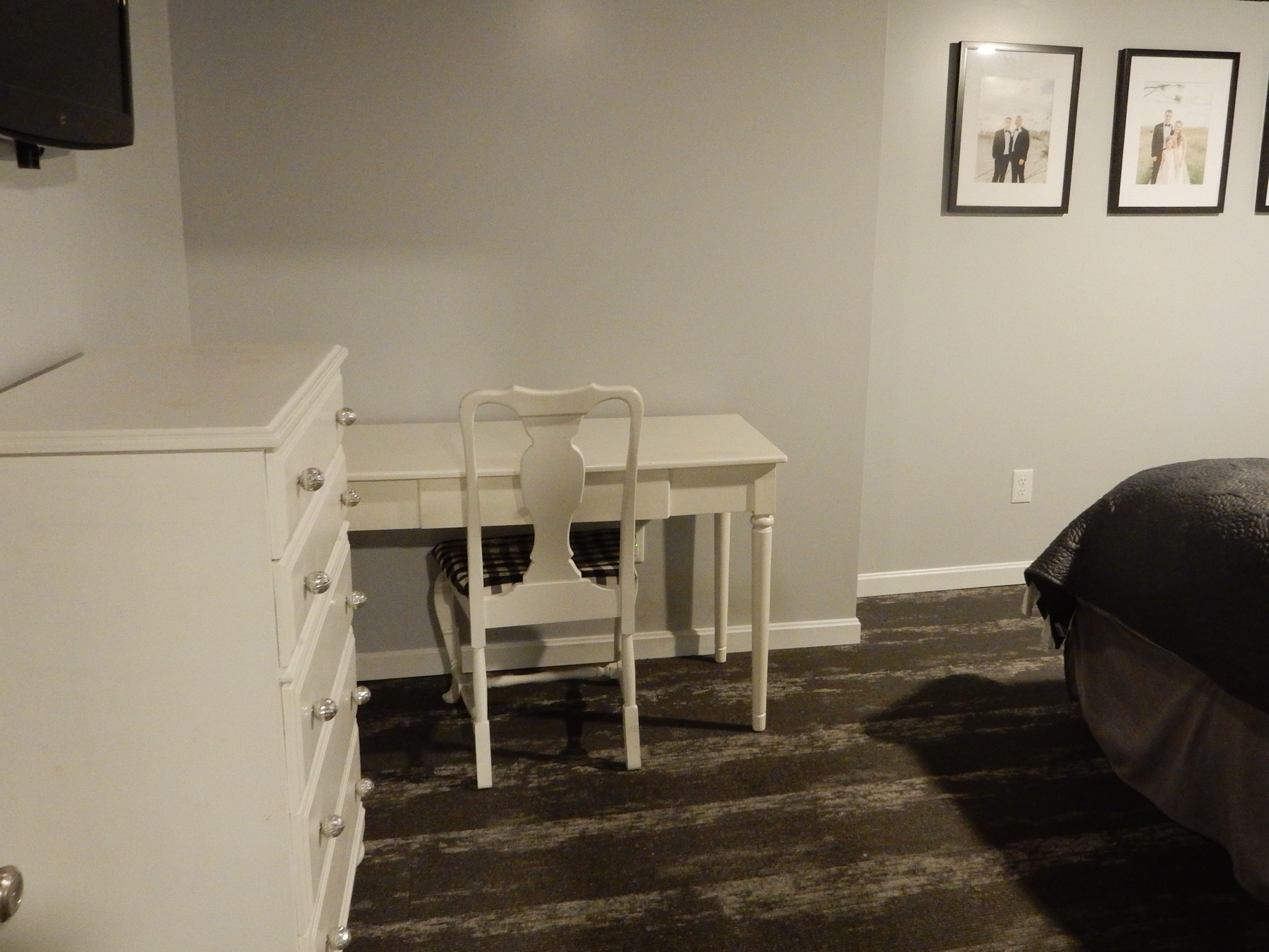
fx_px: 1100
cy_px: 428
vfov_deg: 46.7
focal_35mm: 30
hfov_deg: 59.8
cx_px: 712
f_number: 3.7
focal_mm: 4.5
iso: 560
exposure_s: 1/8
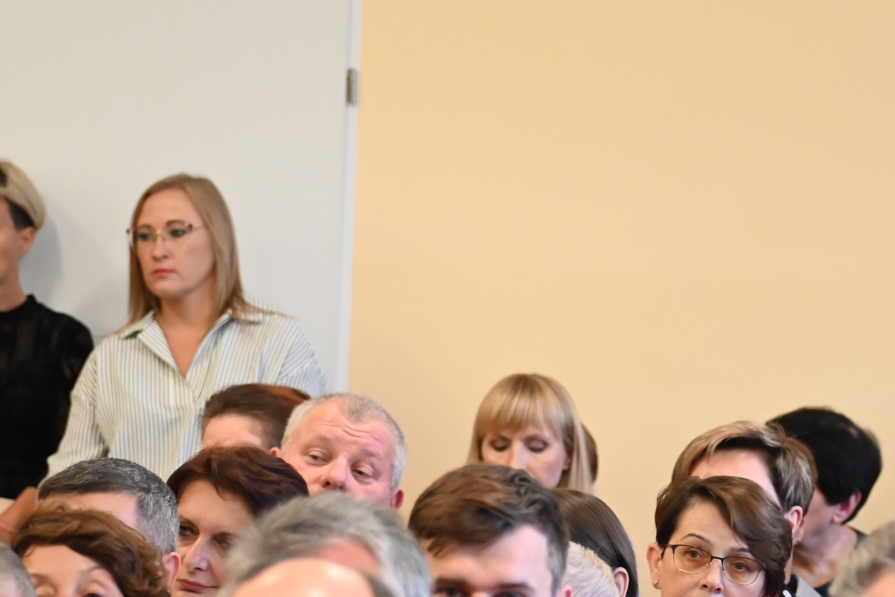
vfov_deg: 4.7
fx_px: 7237
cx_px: 630
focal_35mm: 291
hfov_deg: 7.1
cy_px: 502
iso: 3600
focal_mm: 125
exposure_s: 1/60
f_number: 5
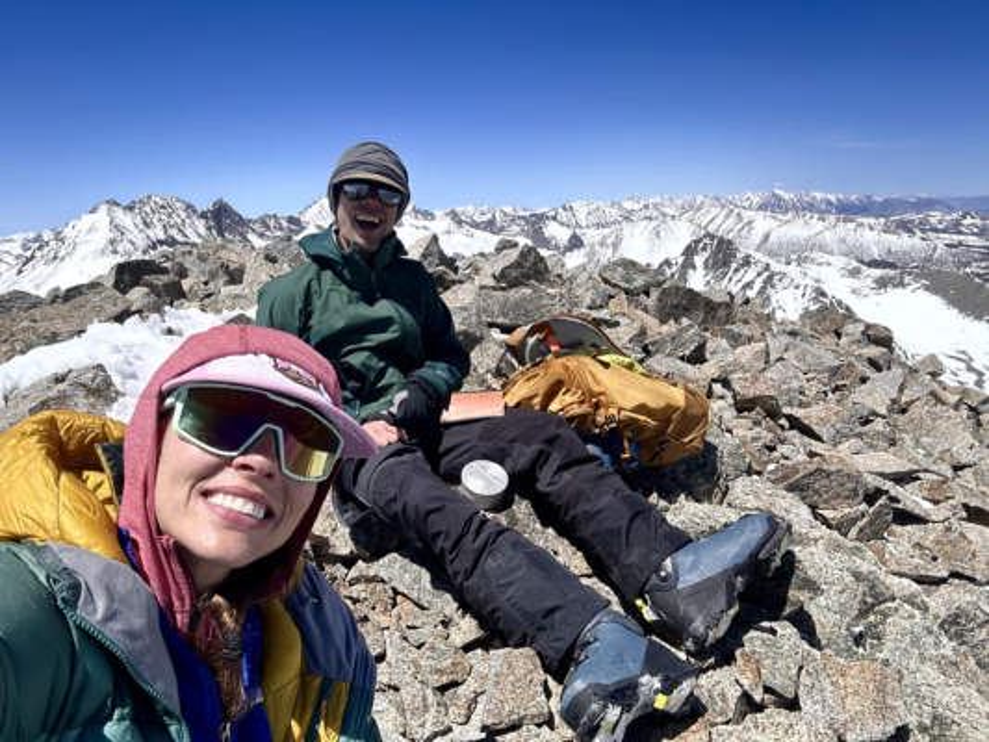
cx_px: 494
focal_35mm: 23
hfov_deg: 73.9
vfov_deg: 58.9
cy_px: 371
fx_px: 657
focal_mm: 2.69
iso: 25
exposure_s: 1/1739
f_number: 1.9
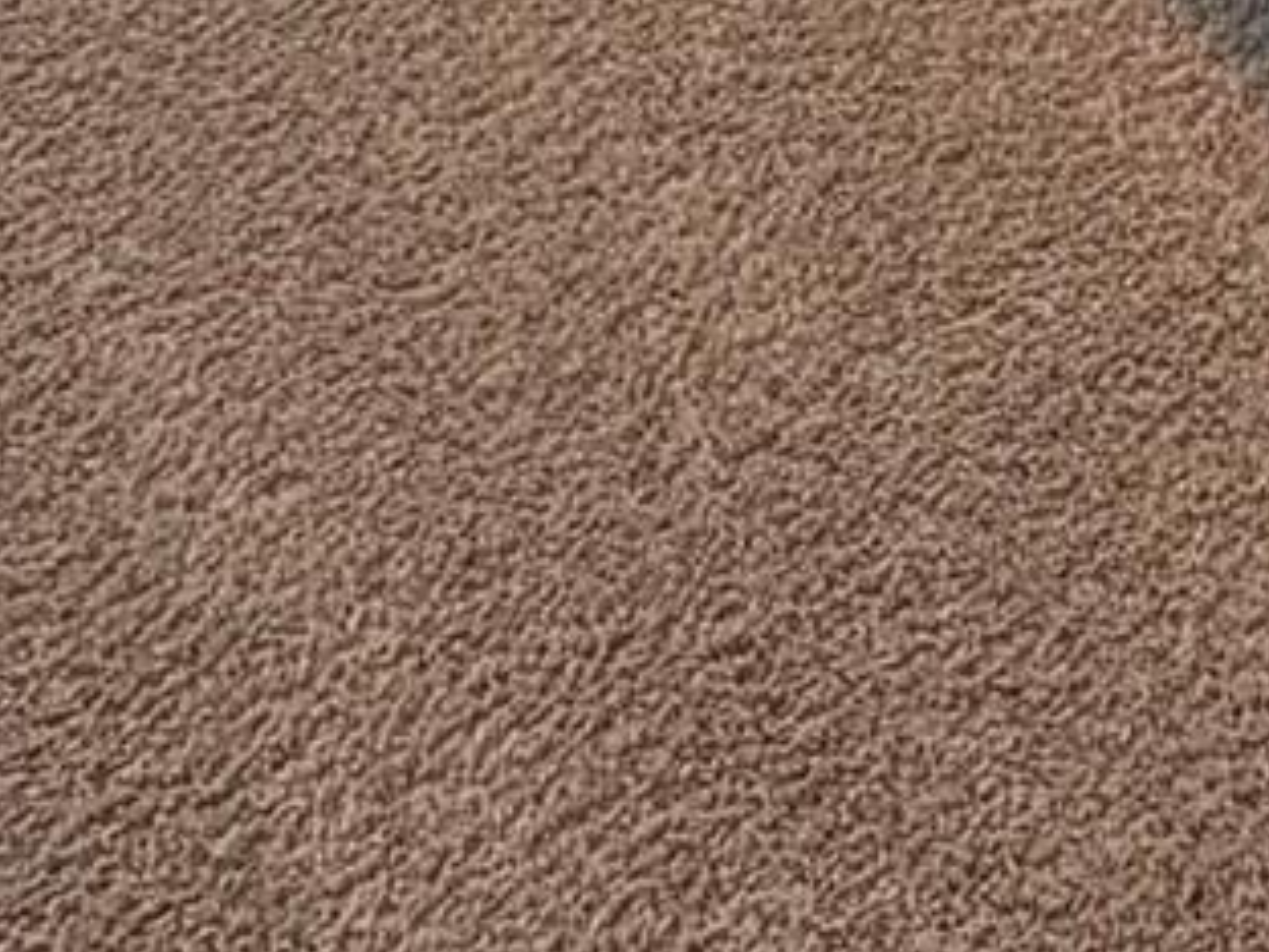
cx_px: 1456
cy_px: -2095
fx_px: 3373
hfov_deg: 20.2
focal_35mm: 92
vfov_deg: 10.2
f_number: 2.2
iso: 250
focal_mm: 2.22
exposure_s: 1/60
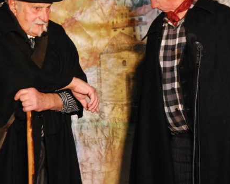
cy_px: 33
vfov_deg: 5.1
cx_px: 158
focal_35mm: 304
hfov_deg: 6.4
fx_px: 2069
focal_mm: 105
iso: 1600
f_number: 5.6
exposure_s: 1/50
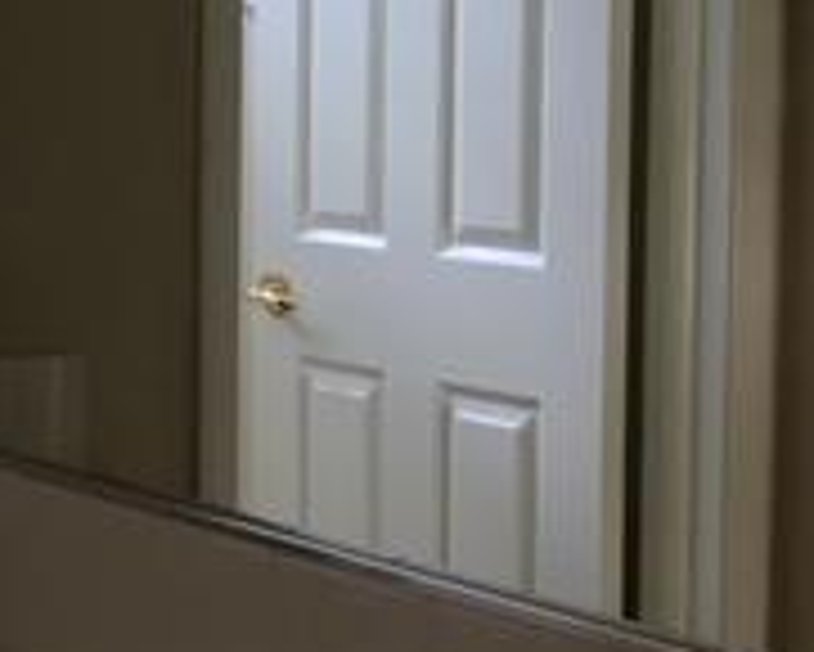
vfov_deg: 15.4
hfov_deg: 16.3
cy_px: 211
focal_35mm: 100
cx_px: -616
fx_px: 2410
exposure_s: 1/30
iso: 64
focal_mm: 4.15
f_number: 2.2
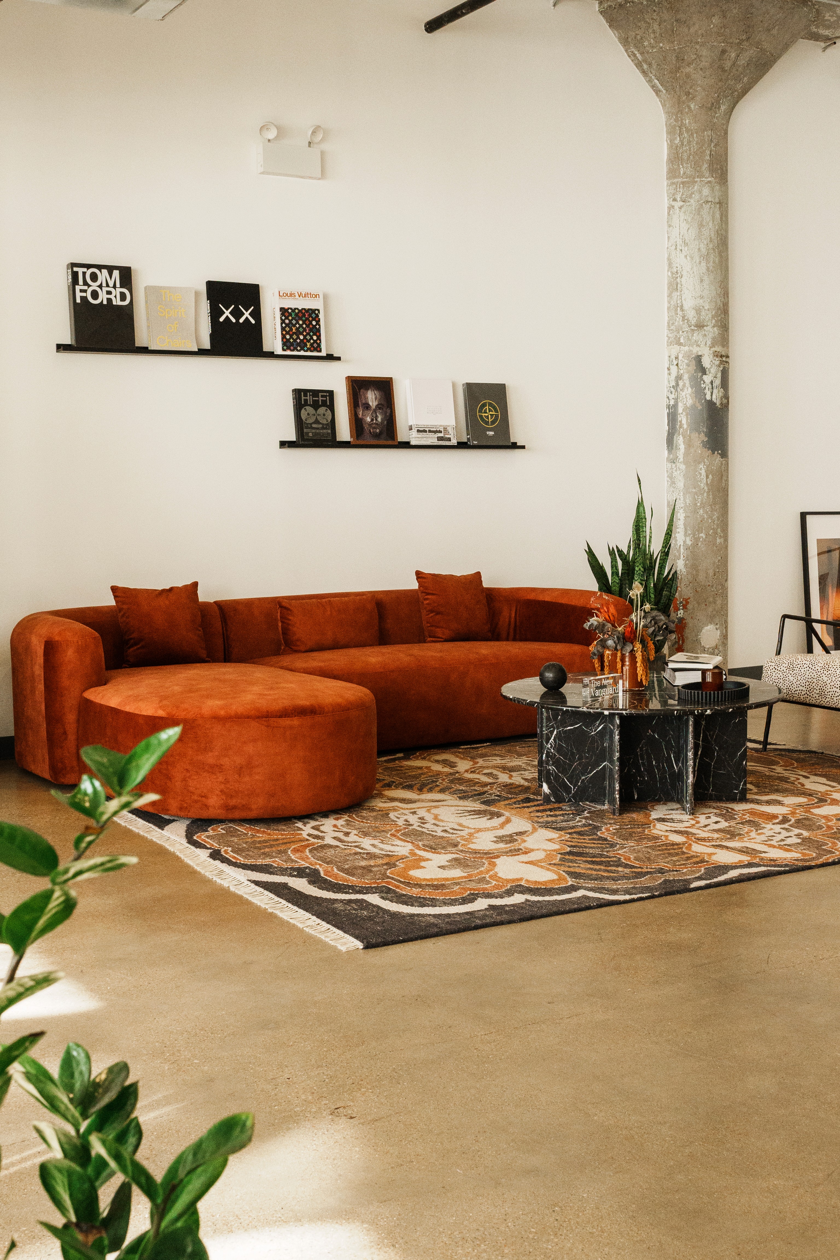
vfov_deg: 46.4
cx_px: 420
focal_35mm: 42
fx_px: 1470
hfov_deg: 31.9
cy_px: 630
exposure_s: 1/160
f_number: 8
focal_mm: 28
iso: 2500
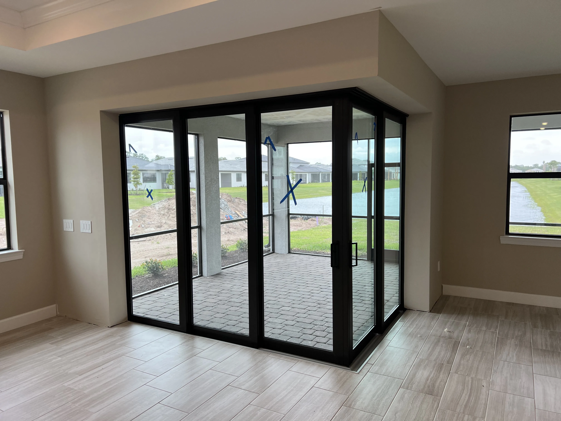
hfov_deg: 67.3
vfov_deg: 53.1
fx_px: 421
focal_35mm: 26
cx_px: 280
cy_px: 210
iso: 50
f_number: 1.5
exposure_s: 1/248
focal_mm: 5.7
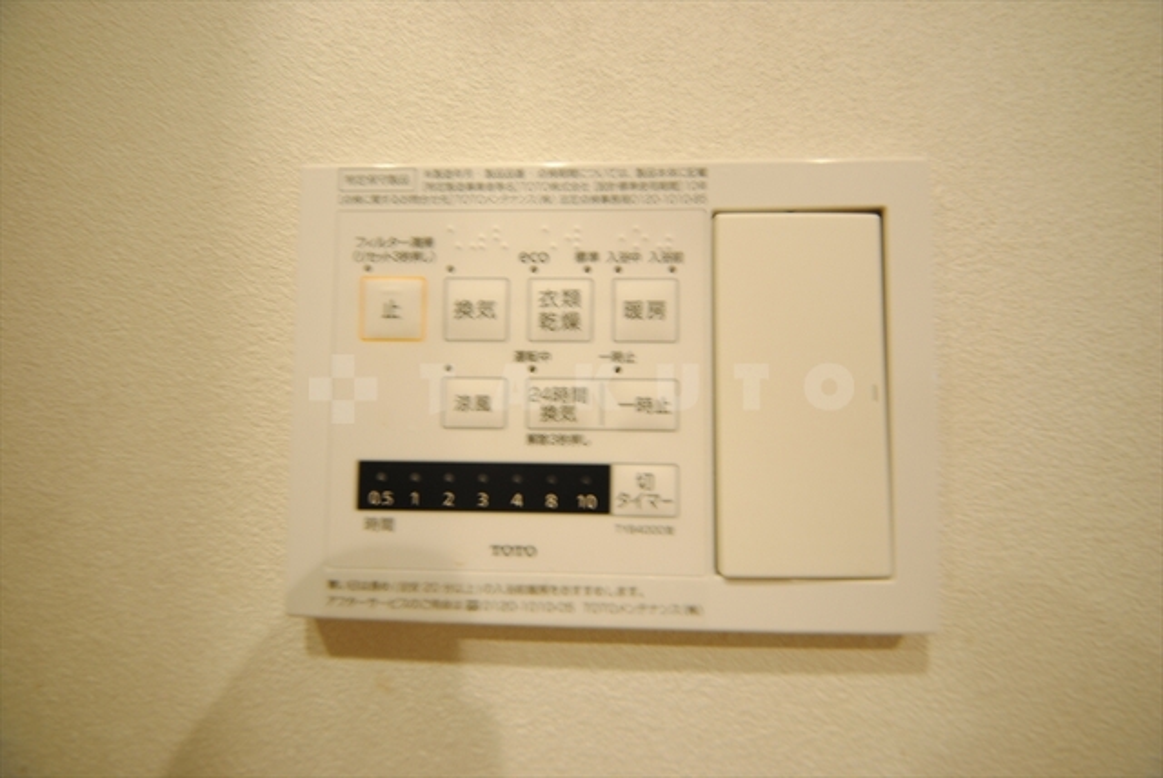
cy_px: 389
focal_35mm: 20
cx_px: 582
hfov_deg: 85.4
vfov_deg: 63.3
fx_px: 631
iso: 100
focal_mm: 13
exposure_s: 1/5
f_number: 5
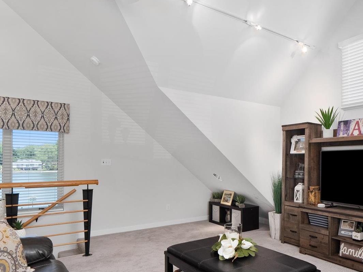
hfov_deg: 65.3
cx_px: 245
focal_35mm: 26
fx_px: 273
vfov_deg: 52.6
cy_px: 167
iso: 400
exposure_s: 1/10
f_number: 7.1
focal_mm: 9
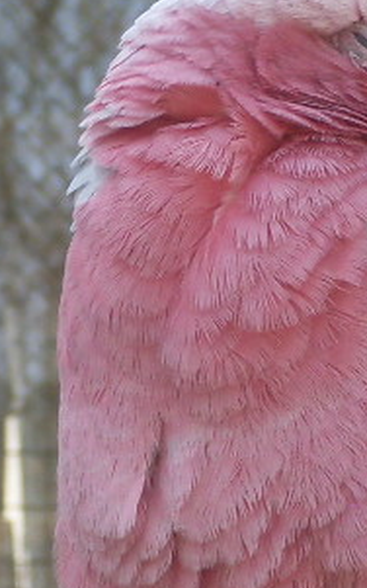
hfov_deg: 3.2
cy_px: 488
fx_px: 6580
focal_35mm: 411
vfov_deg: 5.1
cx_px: 338
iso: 100
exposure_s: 1/90
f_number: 5.2
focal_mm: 18.9
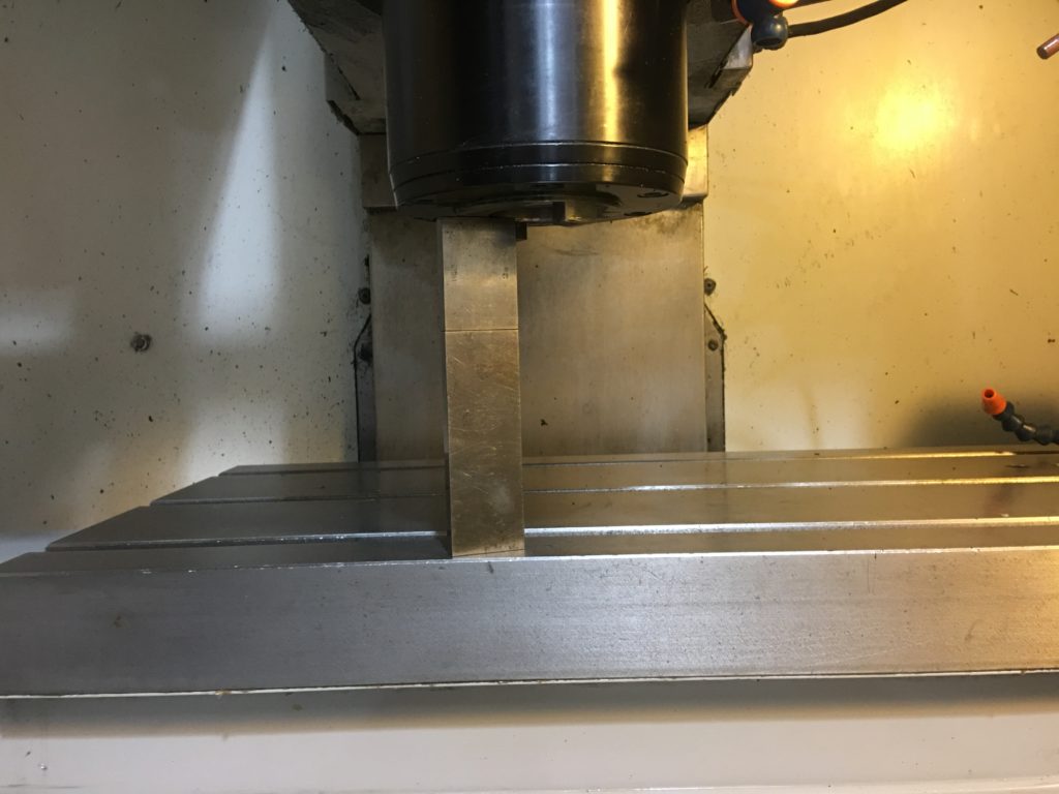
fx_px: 887
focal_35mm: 29
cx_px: 530
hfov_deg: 61.7
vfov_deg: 48.2
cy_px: 397
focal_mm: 4.15
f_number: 2.2
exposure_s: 1/10
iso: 80
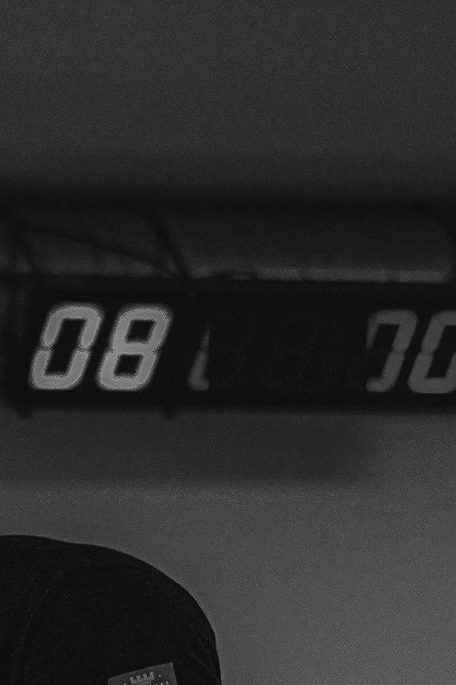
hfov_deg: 5.5
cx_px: 120
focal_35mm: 249
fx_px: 4731
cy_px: 1189
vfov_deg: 8.0
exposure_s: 1/1600
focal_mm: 50
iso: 1250
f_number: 1.8
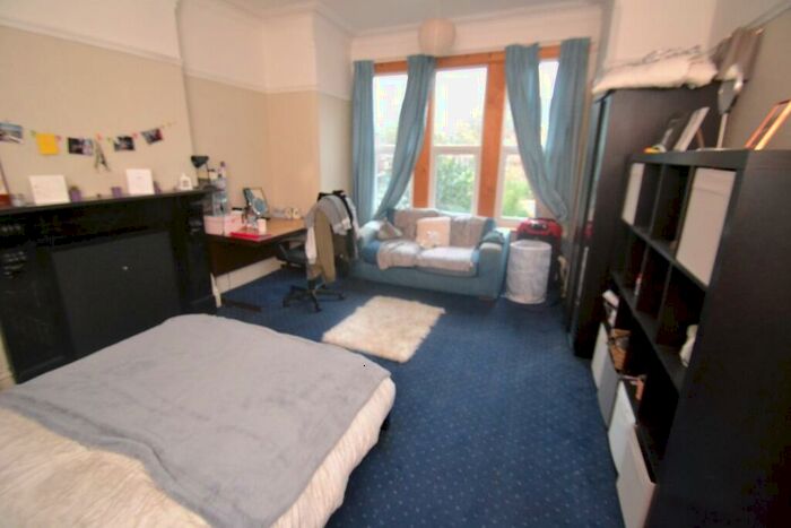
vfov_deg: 77.4
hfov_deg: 100.4
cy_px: 264
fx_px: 330
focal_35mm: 15
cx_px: 396
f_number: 3.5
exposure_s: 1/60
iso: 3200
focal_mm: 10
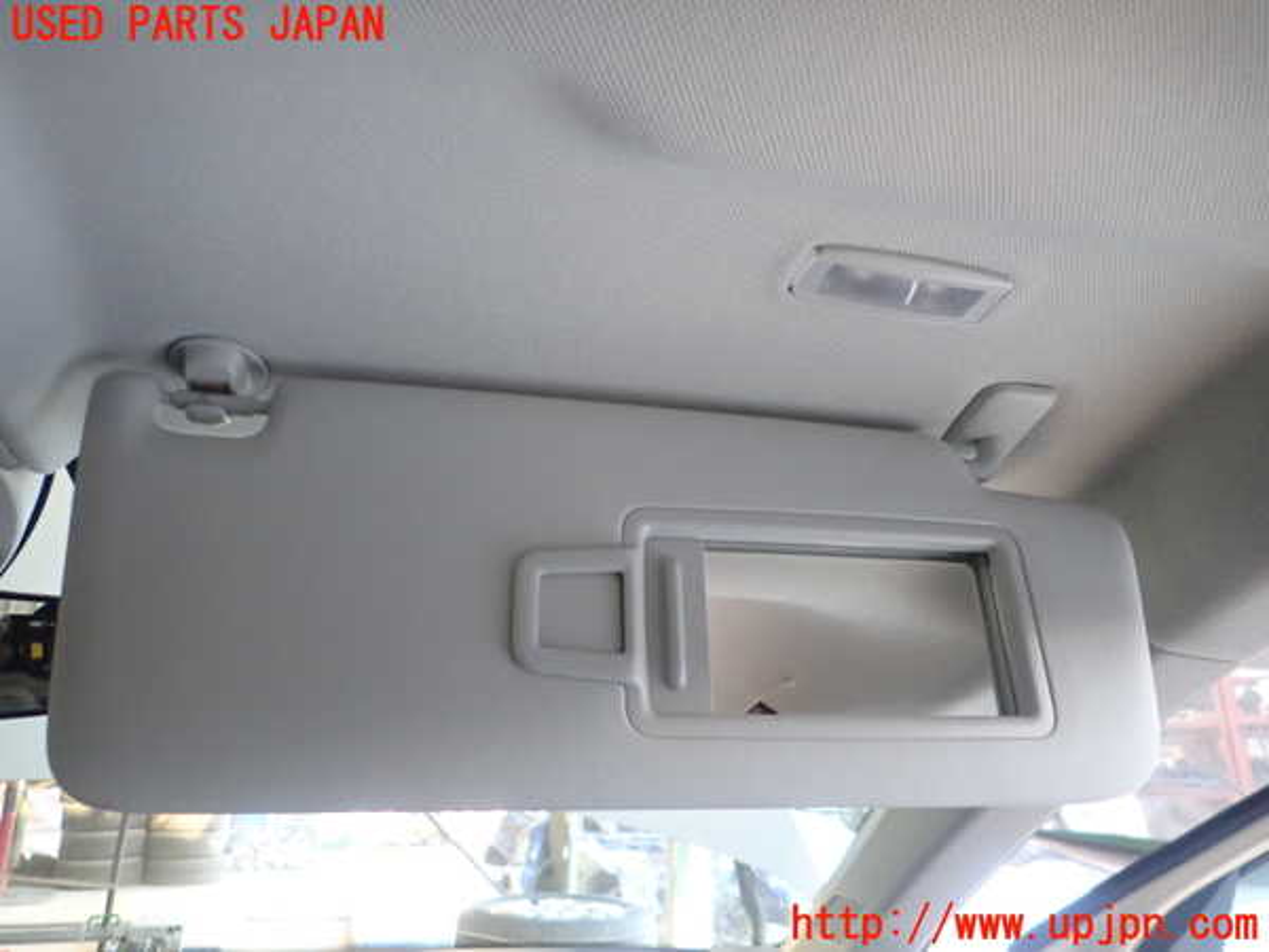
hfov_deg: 69.4
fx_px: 916
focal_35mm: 25
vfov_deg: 54.9
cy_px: 476
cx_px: 634
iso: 500
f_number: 2
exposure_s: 1/30
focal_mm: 4.5
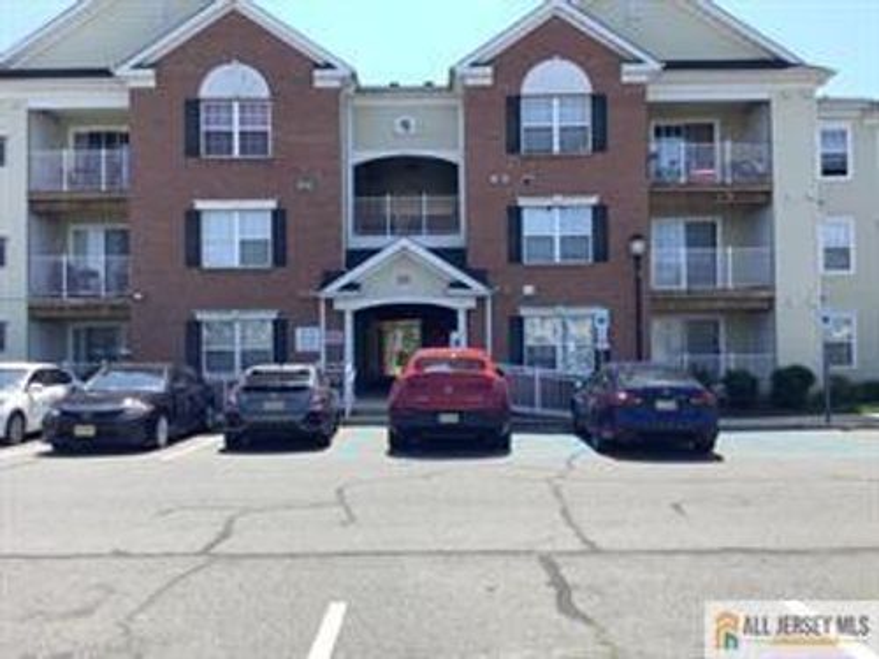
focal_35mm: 31
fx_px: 787
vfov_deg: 45.4
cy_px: 330
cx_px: 440
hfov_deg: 58.4
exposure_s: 1/691
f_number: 2.4
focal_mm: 3.3
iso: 25
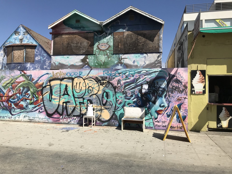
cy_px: 87
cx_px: 116
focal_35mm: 28
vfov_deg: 49.7
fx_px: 188
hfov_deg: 63.4
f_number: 1.8
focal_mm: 3.99
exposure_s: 1/3300
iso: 20
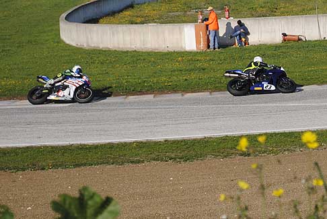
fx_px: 750
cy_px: 110
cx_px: 164
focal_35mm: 82
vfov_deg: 16.6
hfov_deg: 24.6
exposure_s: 1/1000
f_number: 5.6
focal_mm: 55
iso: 160
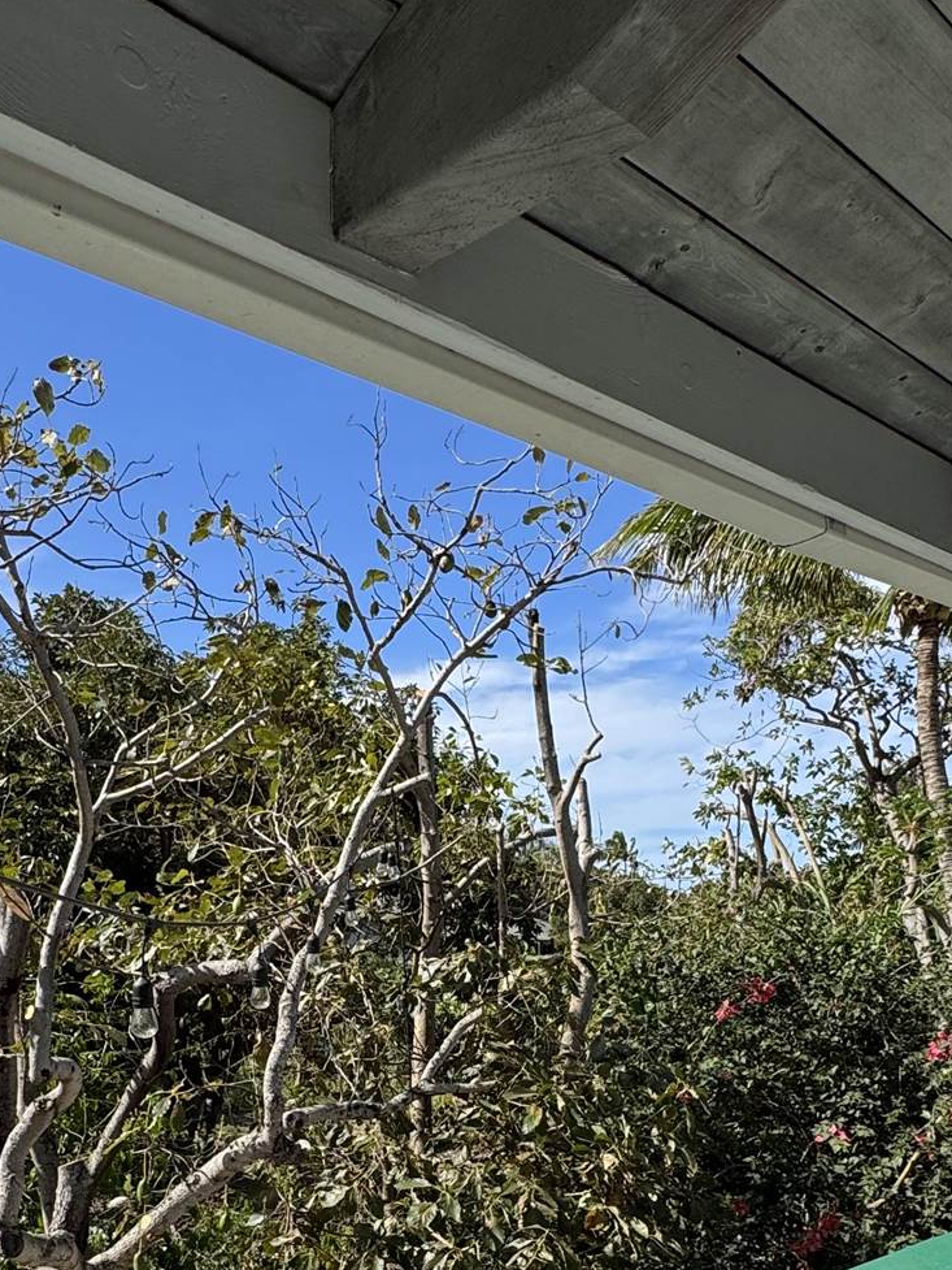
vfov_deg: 52.6
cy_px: 970
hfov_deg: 42.8
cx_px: 400
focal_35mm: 33
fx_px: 1210
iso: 50
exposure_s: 1/1346
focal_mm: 2.22
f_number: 2.2
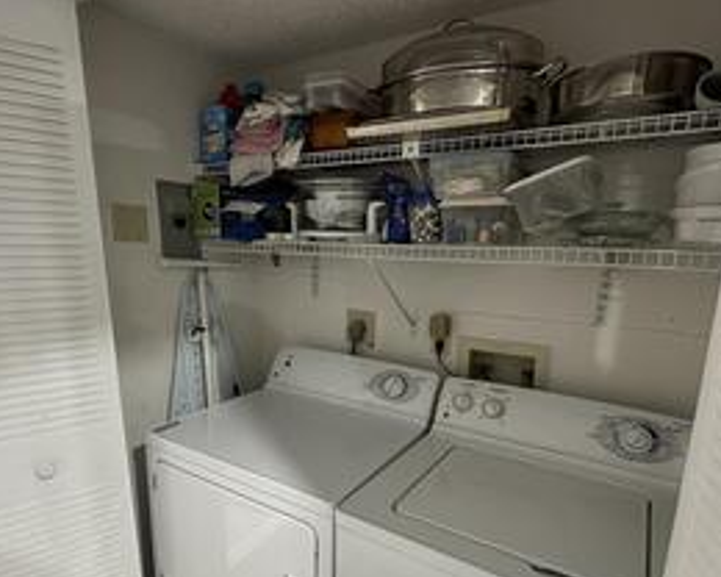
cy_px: 347
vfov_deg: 64.9
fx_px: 448
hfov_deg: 77.6
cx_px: 363
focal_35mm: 21
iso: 1000
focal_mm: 2.22
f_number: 2.2
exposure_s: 1/60
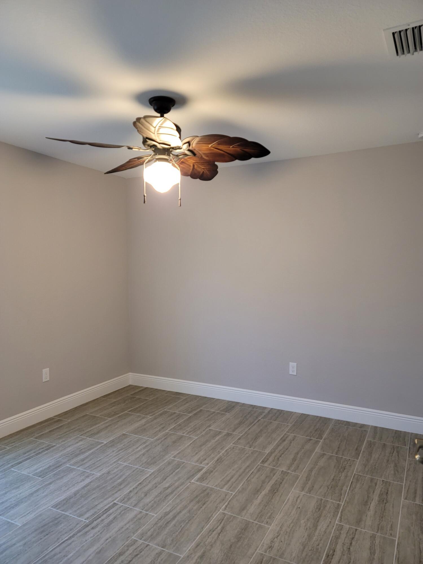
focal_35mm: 25
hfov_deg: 54.9
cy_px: 282
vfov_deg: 69.4
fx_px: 407
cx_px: 212
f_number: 1.8
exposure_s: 1/40
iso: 250
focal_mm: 7
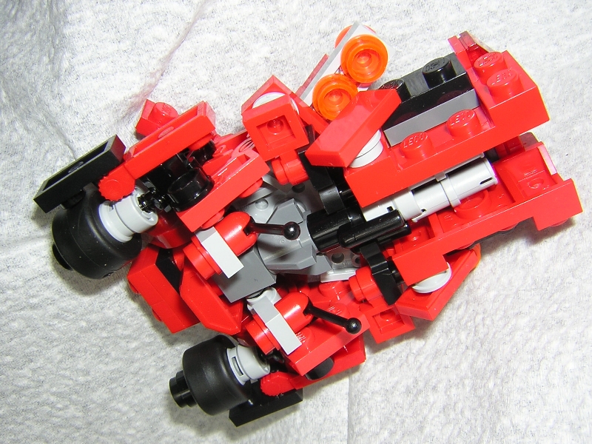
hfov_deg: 51.4
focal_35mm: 36
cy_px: 222
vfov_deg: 39.7
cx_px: 296
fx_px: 616
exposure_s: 1/60.1
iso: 100
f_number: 5.2
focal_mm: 4.7
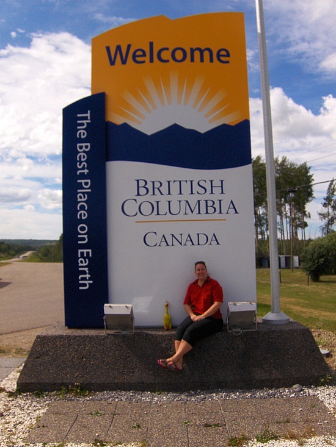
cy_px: 224
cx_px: 168
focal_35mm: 35
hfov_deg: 40.7
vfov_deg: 52.6
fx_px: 453
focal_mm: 7.5
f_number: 5.5
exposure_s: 1/781
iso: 100
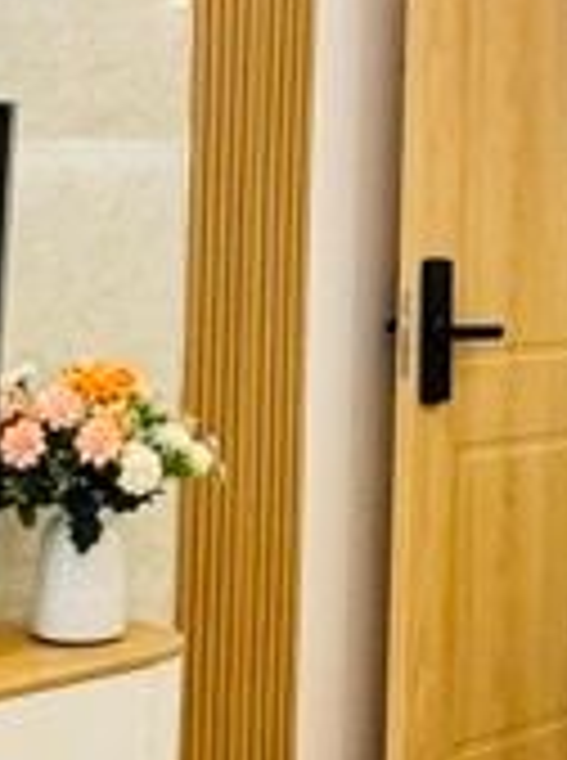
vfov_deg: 22.8
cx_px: 526
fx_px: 1863
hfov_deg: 17.0
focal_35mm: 85
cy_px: 189
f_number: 2.2
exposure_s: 1/100
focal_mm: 2.22
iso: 250
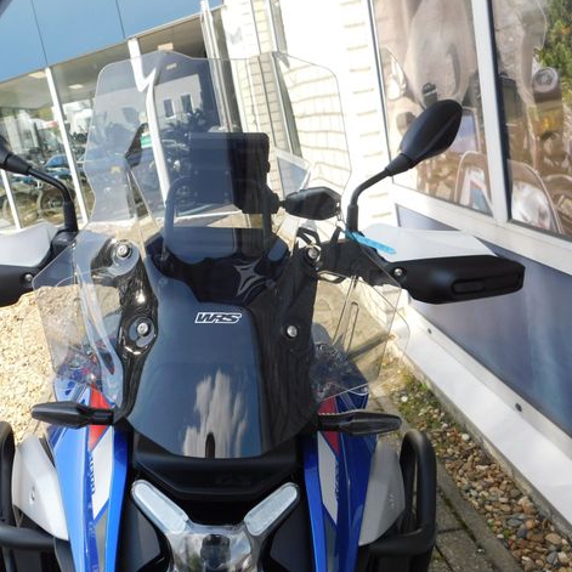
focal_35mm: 36
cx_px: 193
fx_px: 673
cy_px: 287
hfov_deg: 45.4
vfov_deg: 46.0
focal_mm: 5.3
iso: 125
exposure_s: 1/400
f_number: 3.2
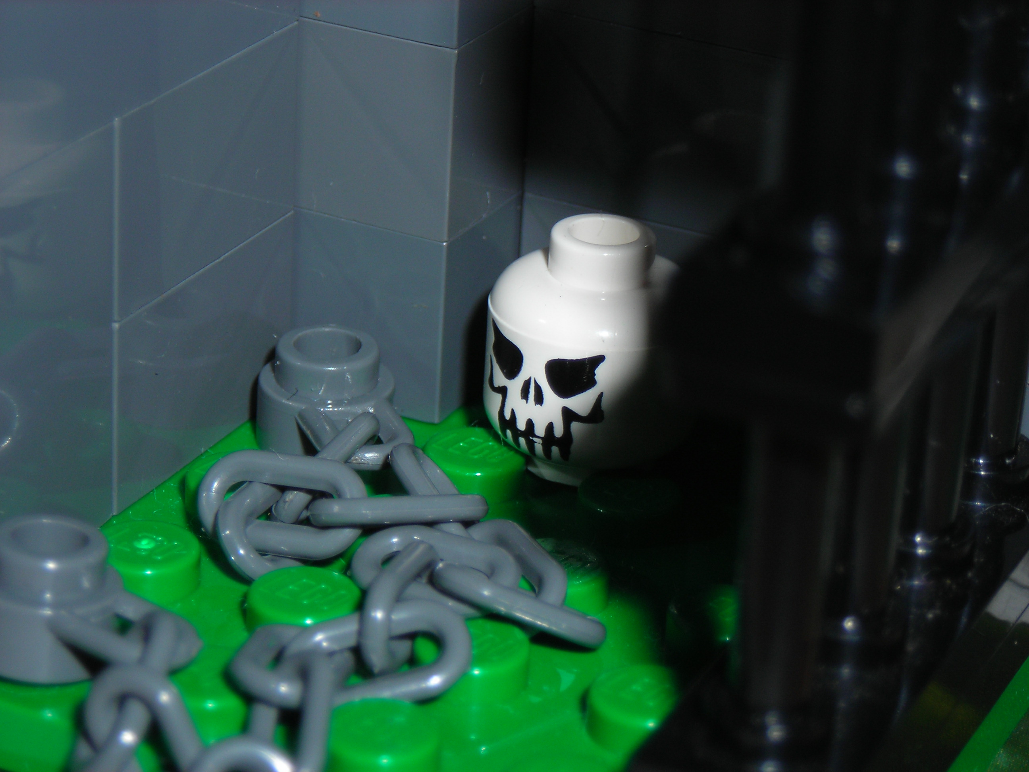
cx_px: 514
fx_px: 3448
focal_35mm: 116
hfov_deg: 17.0
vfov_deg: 12.8
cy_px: 386
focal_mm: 19.2
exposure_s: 1/60.1
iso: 50
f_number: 10.6
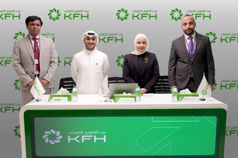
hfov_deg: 55.8
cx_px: 119
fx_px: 225
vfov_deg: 38.9
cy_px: 79
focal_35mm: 34
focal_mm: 34
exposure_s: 1/250
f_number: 2.2
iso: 125
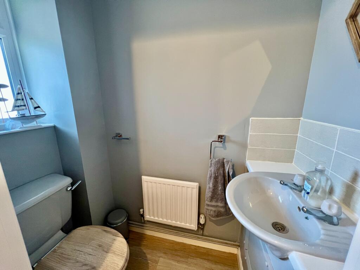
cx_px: 180
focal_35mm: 13
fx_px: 135
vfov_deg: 89.9
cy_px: 135
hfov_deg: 106.2
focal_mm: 1.57
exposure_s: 1/60
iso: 320
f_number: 1.8
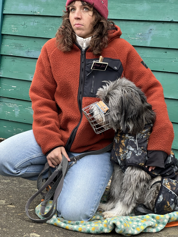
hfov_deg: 19.1
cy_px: 118
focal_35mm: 77
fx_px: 528
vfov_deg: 25.3
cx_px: 89
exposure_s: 1/99
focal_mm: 9
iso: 50
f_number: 2.8
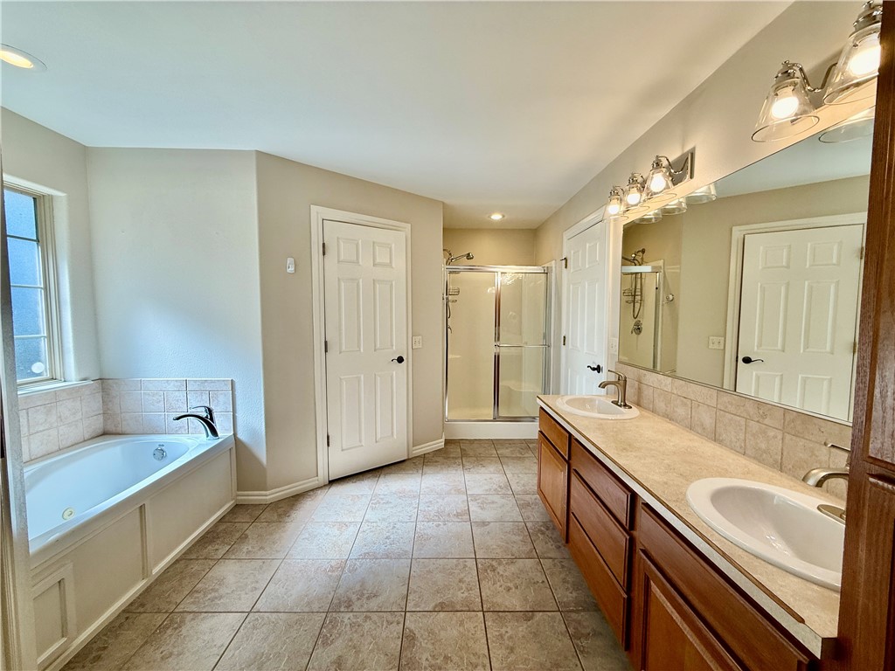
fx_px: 362
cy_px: 336
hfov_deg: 102.1
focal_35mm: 14
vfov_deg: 85.7
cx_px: 448
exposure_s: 1/124
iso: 64
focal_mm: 2.22
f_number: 2.2
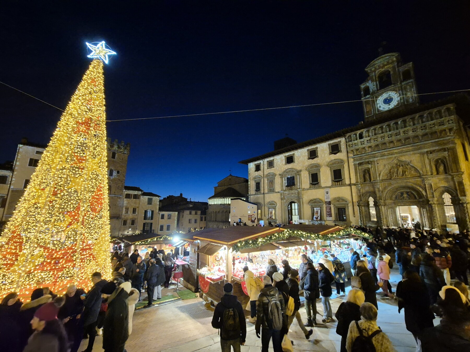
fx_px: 177
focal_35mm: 13
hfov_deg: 106.2
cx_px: 235
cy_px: 176
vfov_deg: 89.9
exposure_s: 1/50
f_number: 2.2
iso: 1250
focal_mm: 2.2
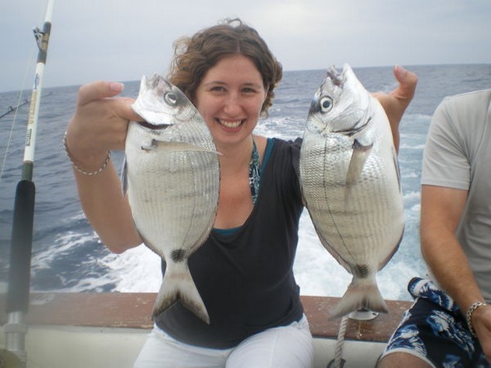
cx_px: 246
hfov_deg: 51.4
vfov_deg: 39.6
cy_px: 184
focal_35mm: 36
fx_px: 510
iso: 50
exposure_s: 1/250
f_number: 4.6
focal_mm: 6.3
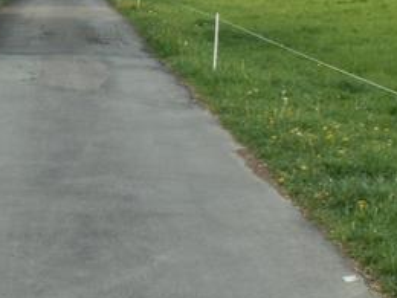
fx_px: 986
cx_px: 98
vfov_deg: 16.9
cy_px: 12
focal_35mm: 86
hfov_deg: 22.5
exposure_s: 1/50
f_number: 8
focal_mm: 5.86
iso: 50
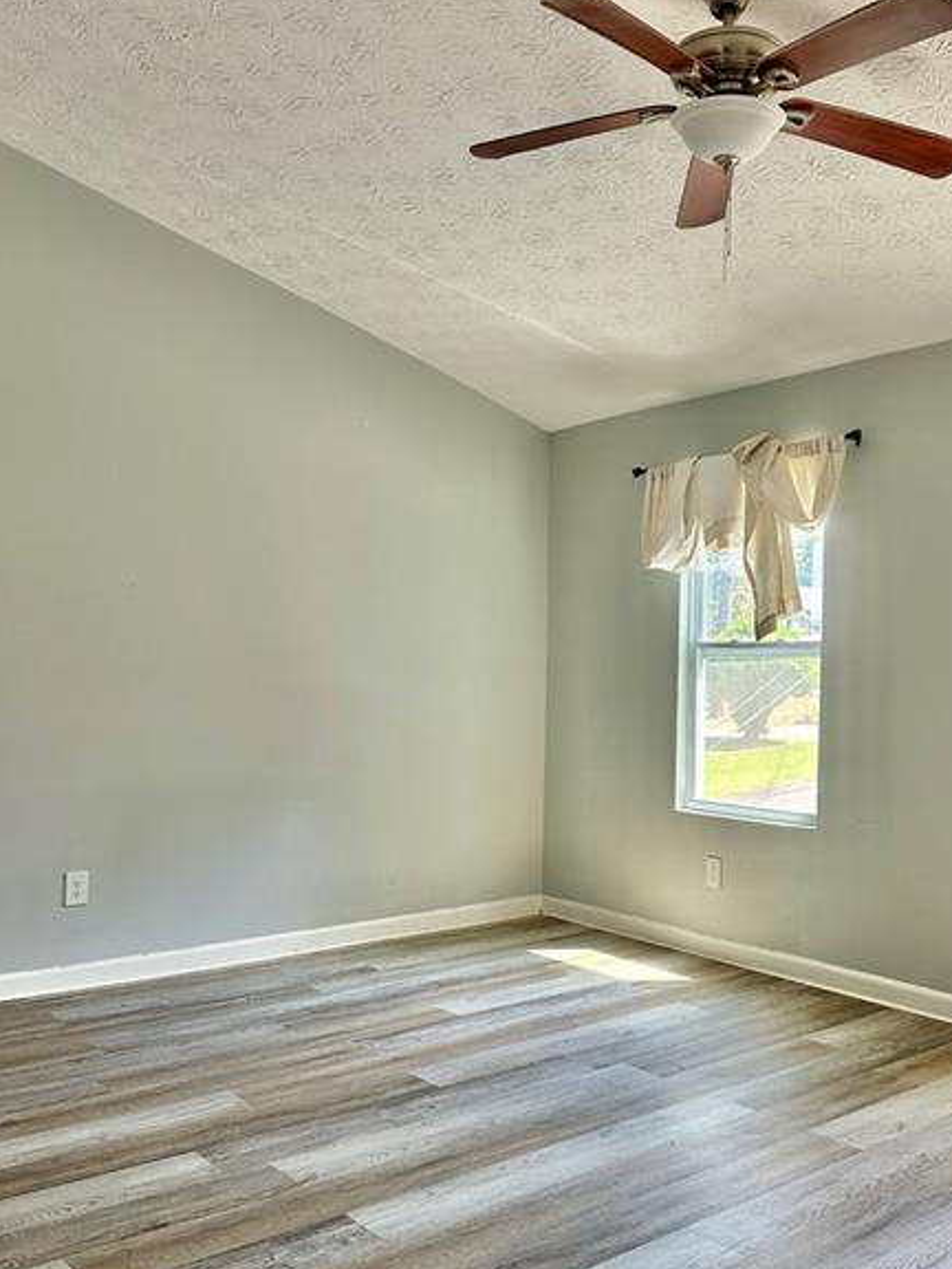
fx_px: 1173
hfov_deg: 43.8
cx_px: 597
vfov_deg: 56.7
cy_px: 692
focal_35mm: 32
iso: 160
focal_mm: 6.86
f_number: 1.78
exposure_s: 1/60
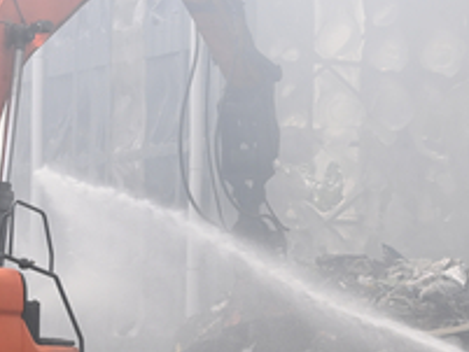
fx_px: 2725
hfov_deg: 9.8
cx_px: 205
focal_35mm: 201
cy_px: 196
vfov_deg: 7.4
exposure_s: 1/250
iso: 400
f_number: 11
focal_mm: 70
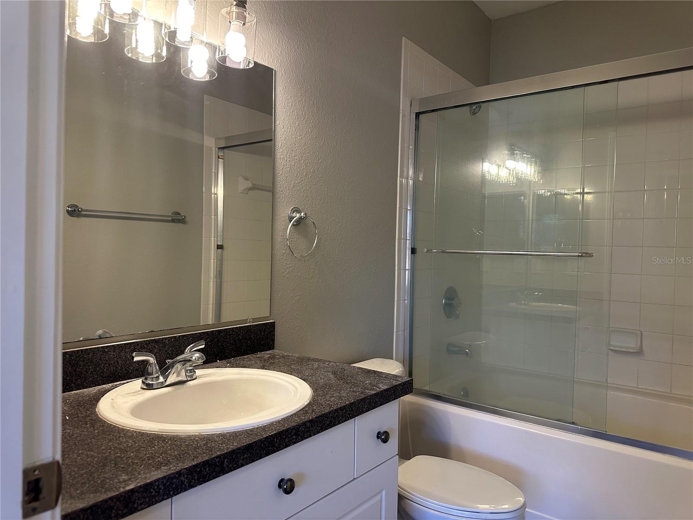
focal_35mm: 24
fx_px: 480
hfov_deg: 71.6
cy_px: 260
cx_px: 346
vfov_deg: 56.8
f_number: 1.78
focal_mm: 6.86
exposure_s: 1/120
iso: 200
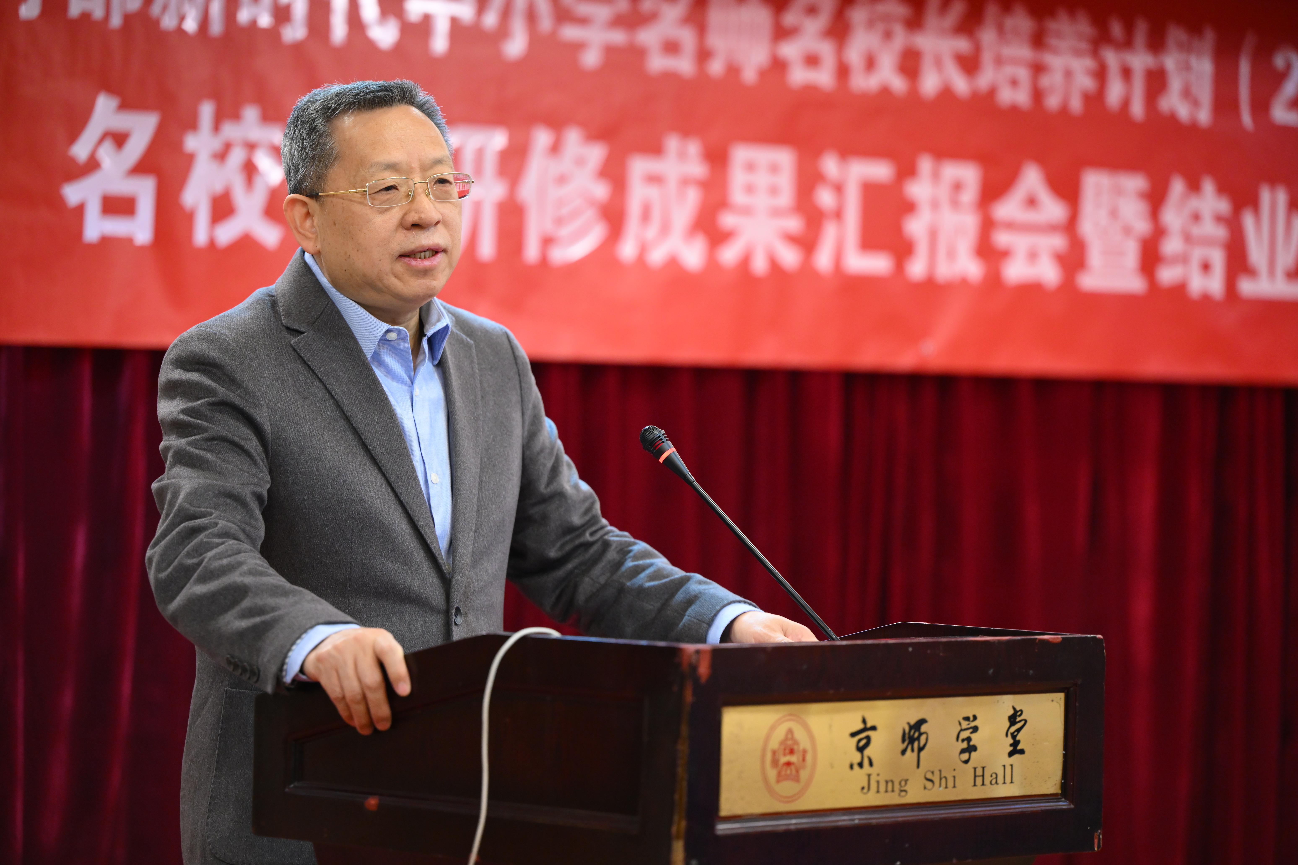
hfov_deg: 16.4
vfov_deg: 11.0
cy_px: 432
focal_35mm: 125
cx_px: 649
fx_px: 4507
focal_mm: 125
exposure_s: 1/125
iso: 2000
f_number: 2.8
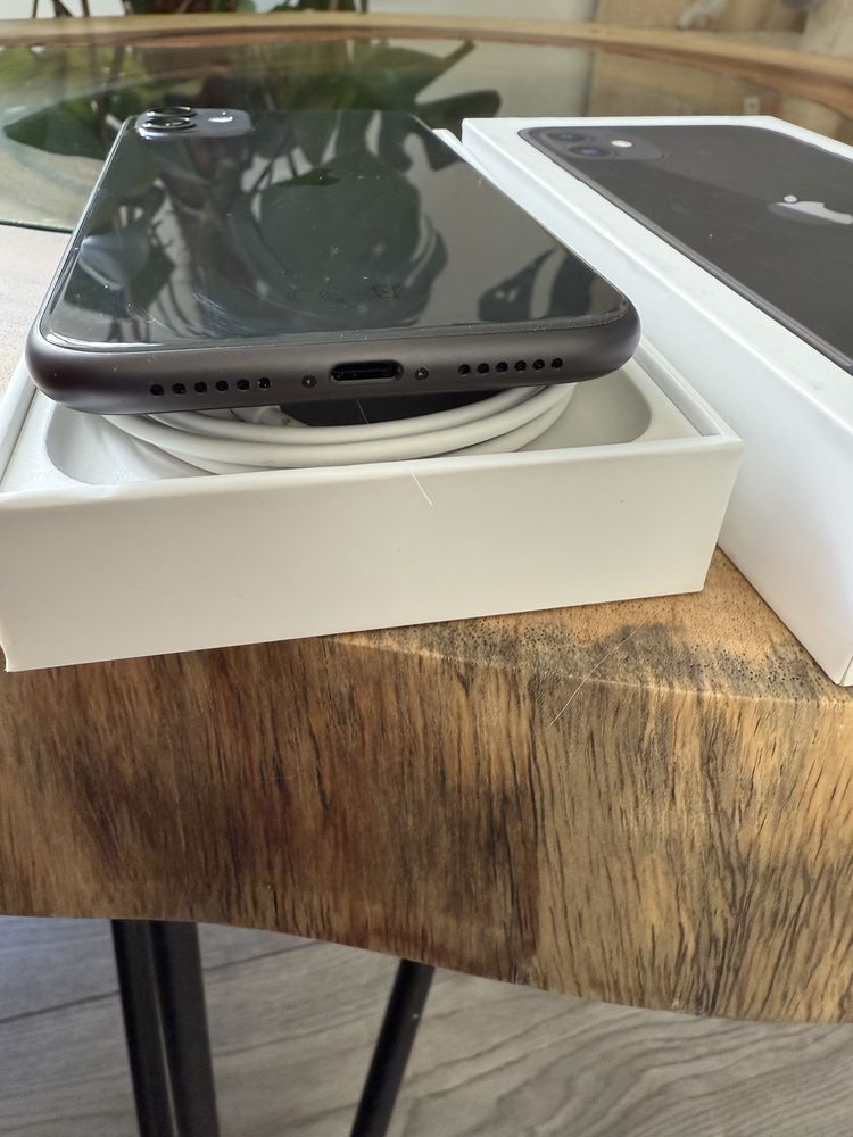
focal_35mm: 24
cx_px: 426
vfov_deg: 71.6
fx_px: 789
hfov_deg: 56.8
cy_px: 568
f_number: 2.2
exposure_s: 1/99
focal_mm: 2.22
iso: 320
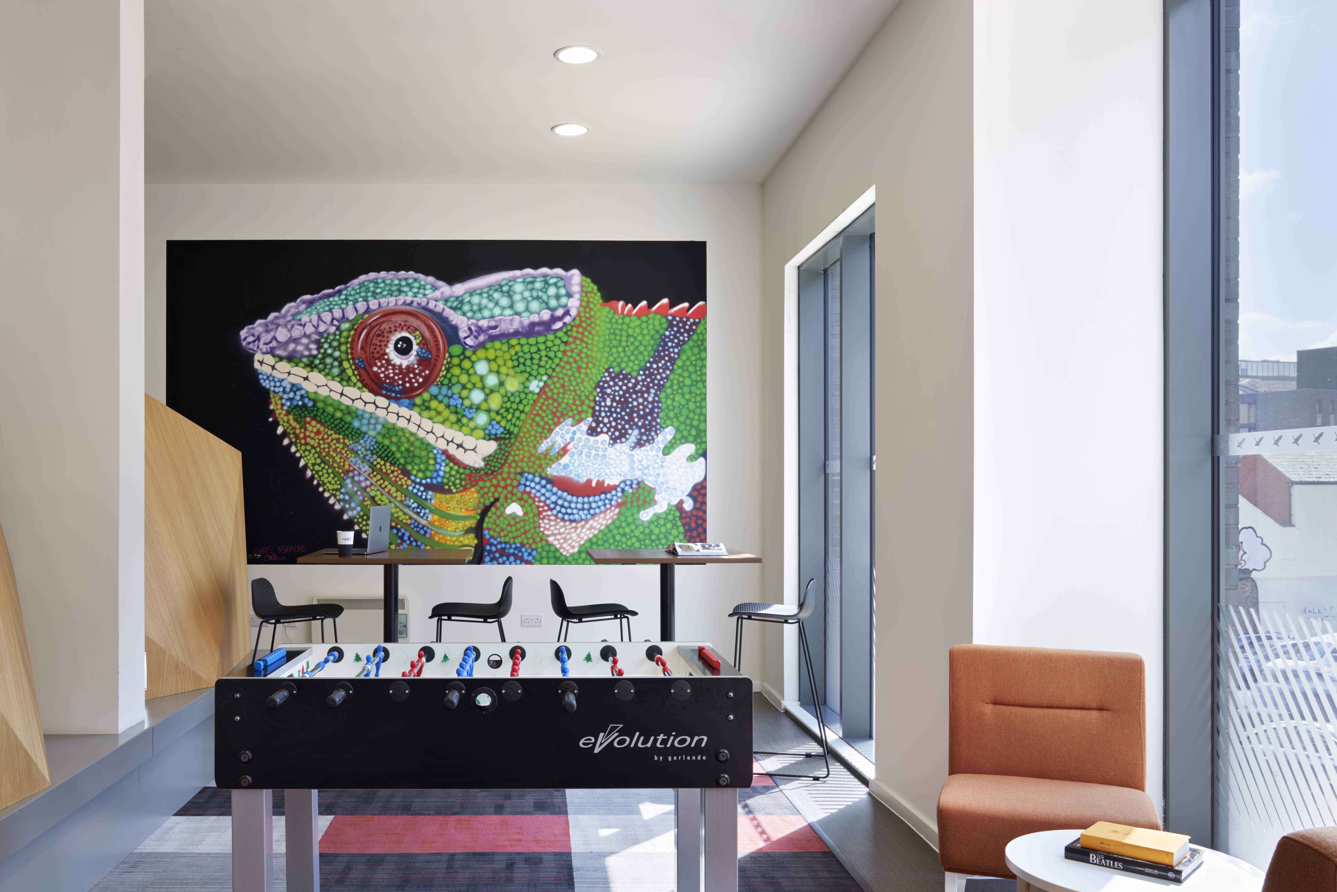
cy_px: 488
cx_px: 541
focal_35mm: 30
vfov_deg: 43.6
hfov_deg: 61.4
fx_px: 1114
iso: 50
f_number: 10
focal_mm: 24
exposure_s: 1/15
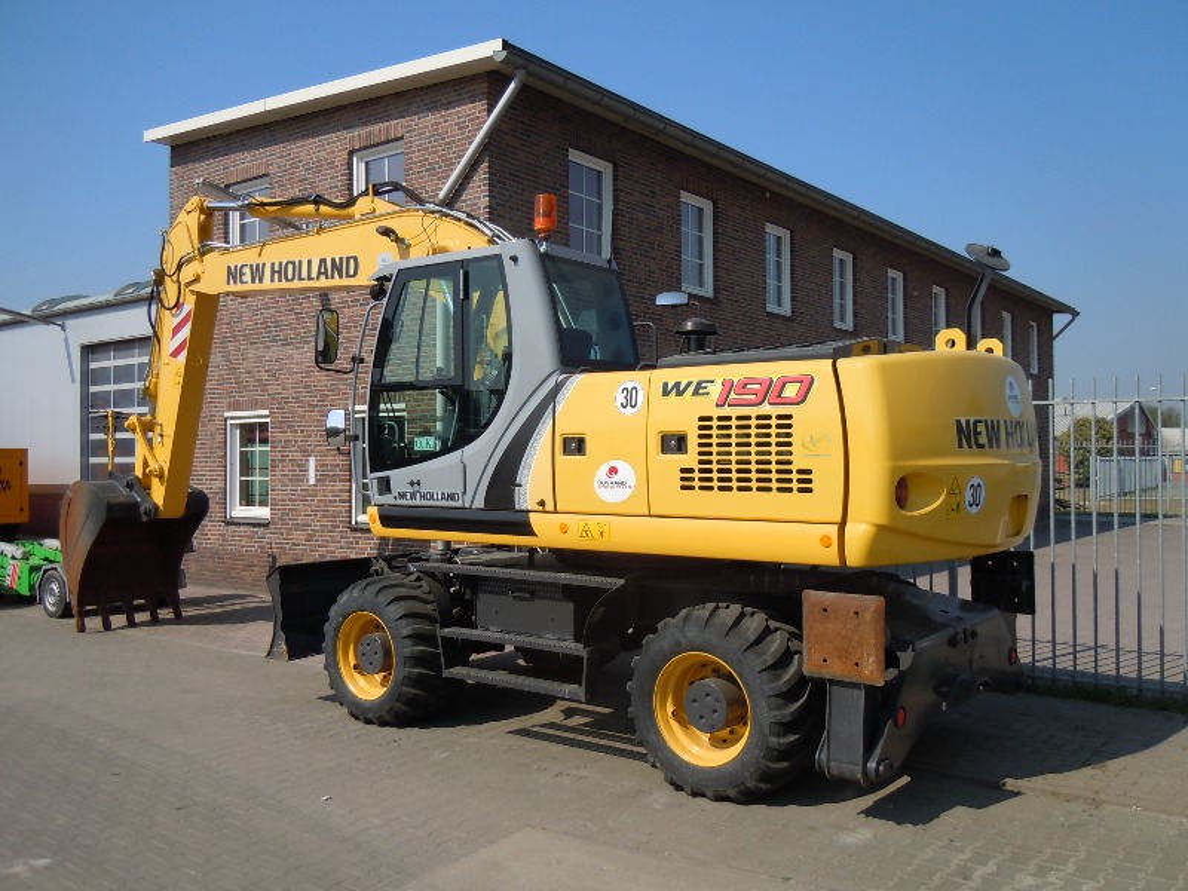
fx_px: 1030
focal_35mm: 30
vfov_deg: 46.8
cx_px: 594
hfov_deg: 60.0
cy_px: 446
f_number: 7
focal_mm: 5.4
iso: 100
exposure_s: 1/320
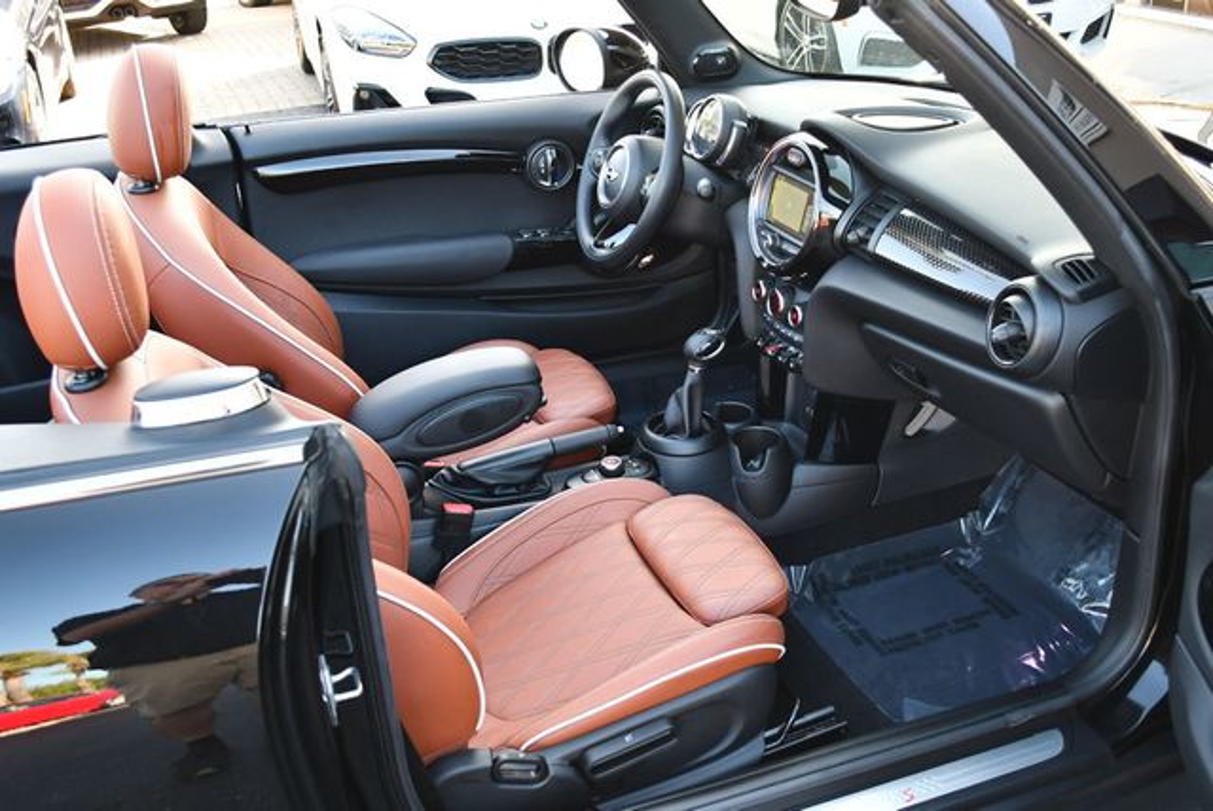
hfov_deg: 53.1
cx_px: 606
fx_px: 1214
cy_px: 406
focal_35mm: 36
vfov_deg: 36.9
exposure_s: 1/250
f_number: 3.5
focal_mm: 18
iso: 640
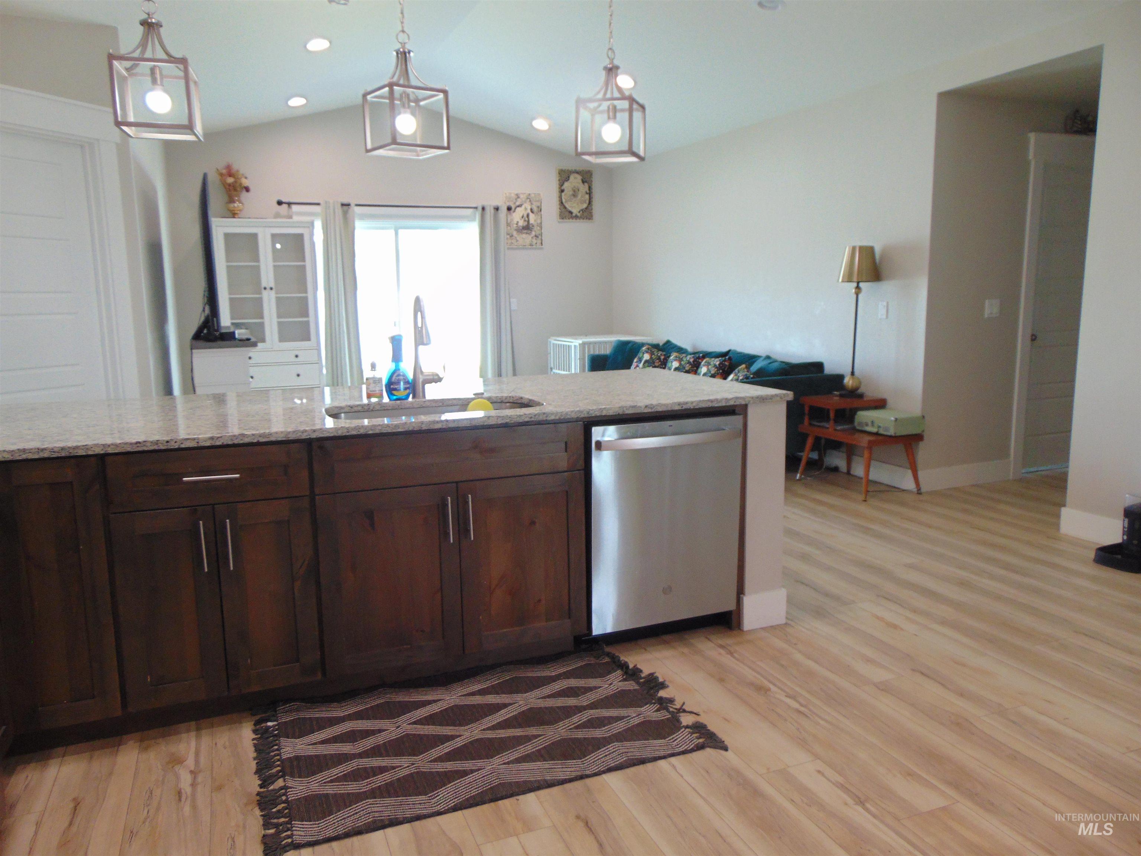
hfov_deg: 69.4
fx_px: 824
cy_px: 428
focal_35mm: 25
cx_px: 570
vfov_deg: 54.9
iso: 160
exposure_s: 1/30
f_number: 3
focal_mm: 4.5
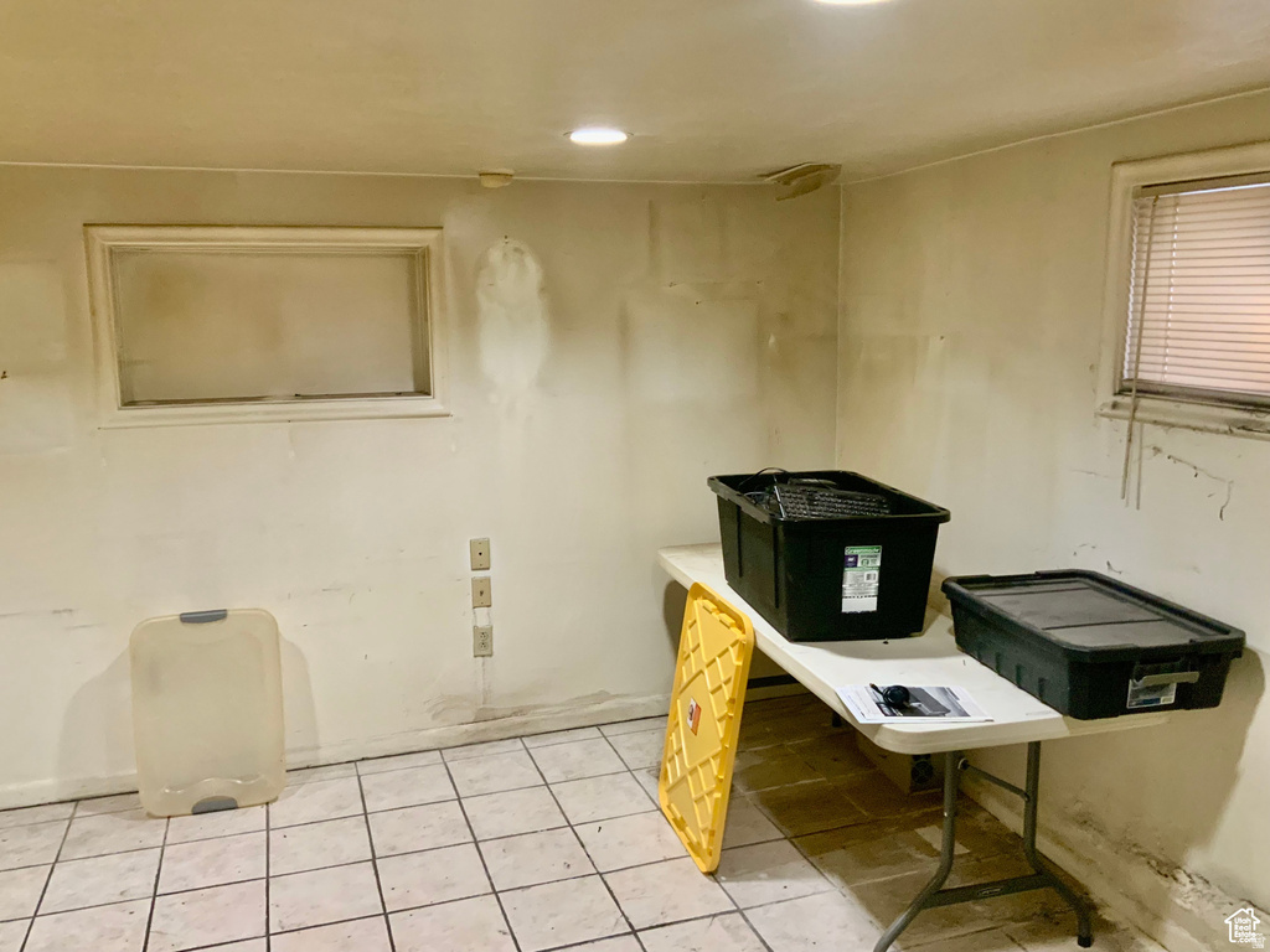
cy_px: 476
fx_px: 1064
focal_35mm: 29
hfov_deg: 61.7
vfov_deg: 48.2
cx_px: 635
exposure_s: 1/60
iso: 250
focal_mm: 3
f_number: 1.8
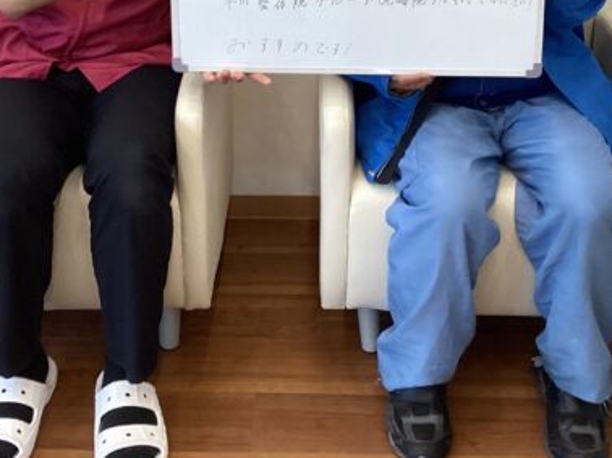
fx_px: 1113
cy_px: 5
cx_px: 287
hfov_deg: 30.7
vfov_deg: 22.4
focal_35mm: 63
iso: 100
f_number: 2.4
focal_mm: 3.3
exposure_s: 1/60
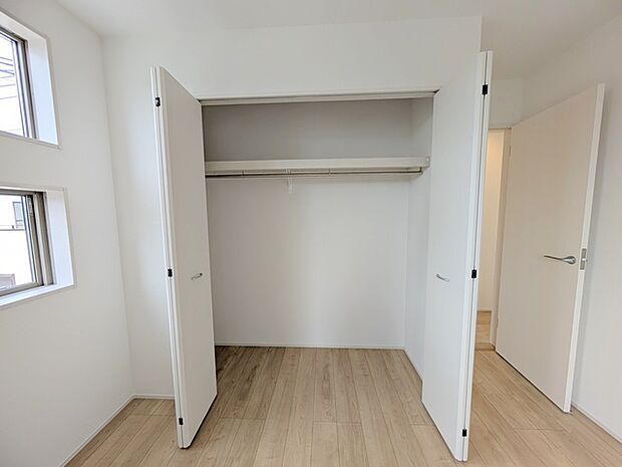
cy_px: 234
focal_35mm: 12
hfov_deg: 110.5
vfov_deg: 94.5
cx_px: 311
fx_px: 216
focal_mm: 2.02
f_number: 1.7
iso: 45
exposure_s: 1/154
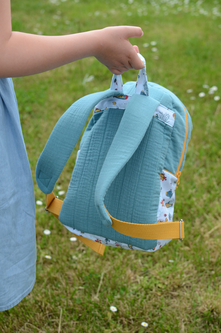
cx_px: 110
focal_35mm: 52
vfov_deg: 37.9
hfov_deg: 25.6
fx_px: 486
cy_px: 166
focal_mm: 35
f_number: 3.5
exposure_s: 1/1250
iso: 320
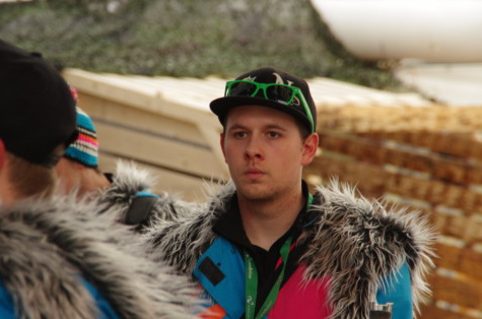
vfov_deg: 4.3
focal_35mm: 316
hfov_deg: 6.5
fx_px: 4220
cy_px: 167
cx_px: 245
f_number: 10
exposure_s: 1/250
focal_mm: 200
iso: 3200
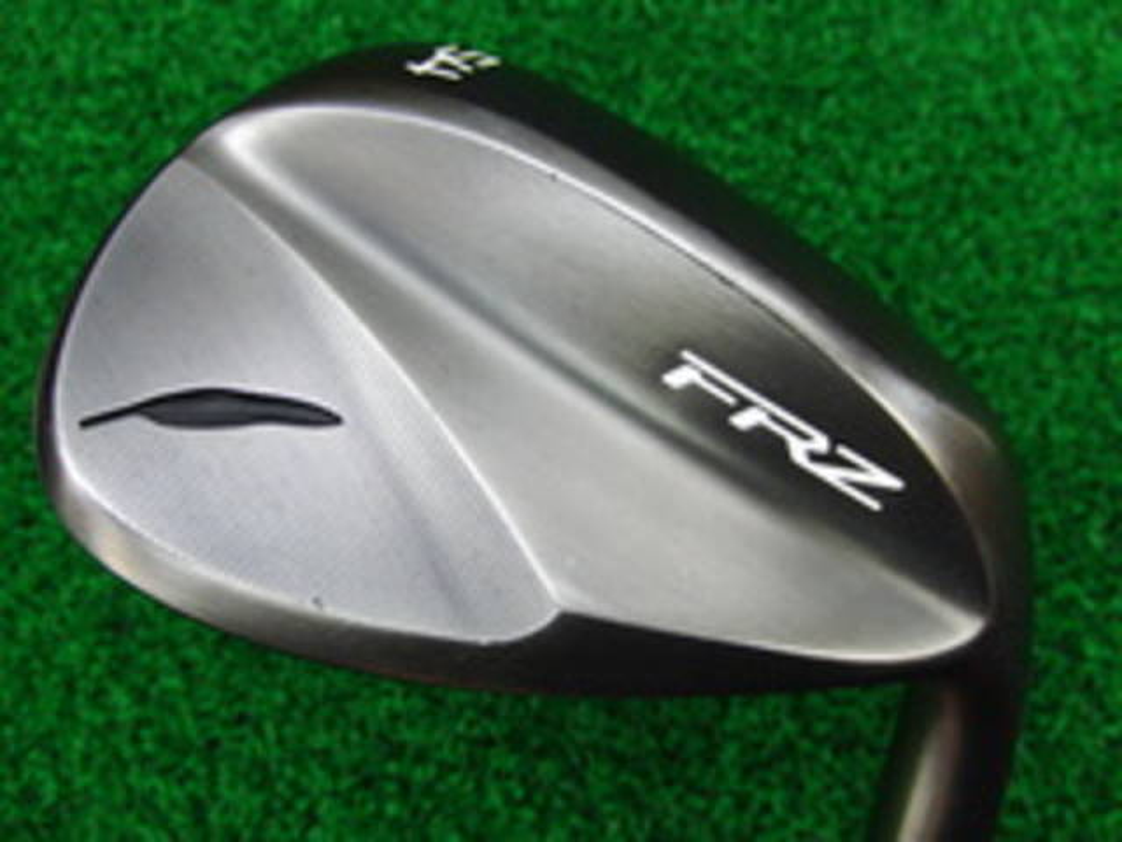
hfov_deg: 50.1
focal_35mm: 37
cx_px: 561
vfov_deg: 38.7
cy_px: 421
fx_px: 1199
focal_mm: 6.42
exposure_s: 1/60
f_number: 3.6
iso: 400
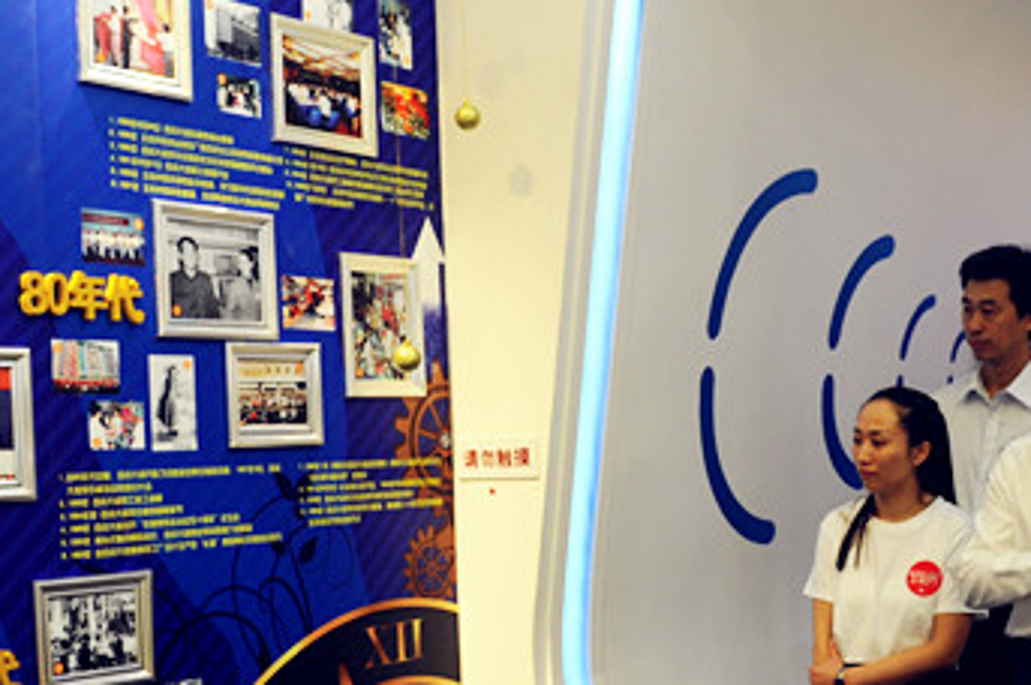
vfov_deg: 23.9
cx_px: 640
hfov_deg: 35.5
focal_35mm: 56
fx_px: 1602
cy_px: 508
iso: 800
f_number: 4
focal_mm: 24
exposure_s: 1/60
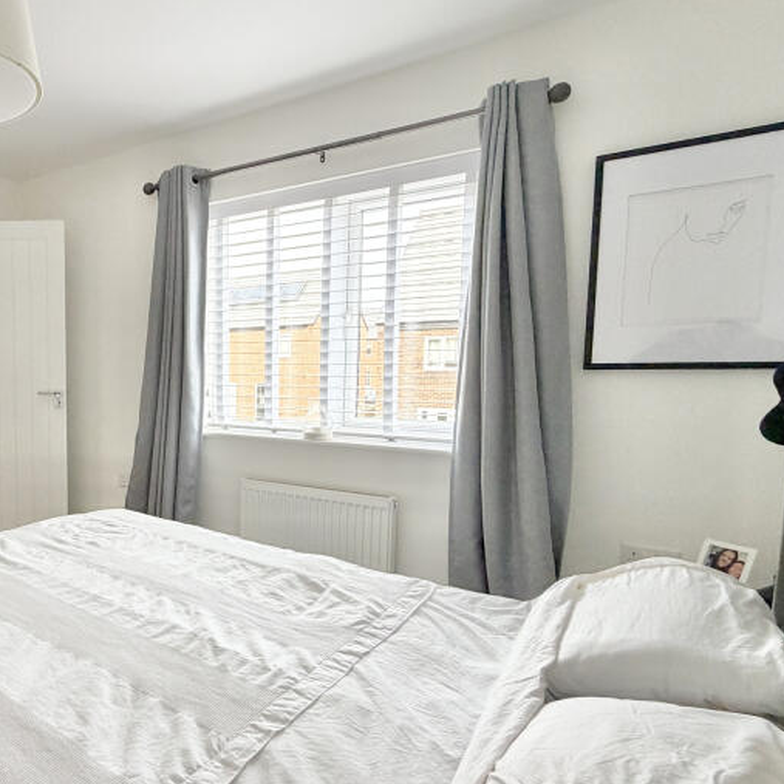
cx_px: 97
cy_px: 428
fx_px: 641
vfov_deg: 62.8
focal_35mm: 25
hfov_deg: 55.6
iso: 250
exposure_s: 1/121
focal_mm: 2.22
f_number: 2.2
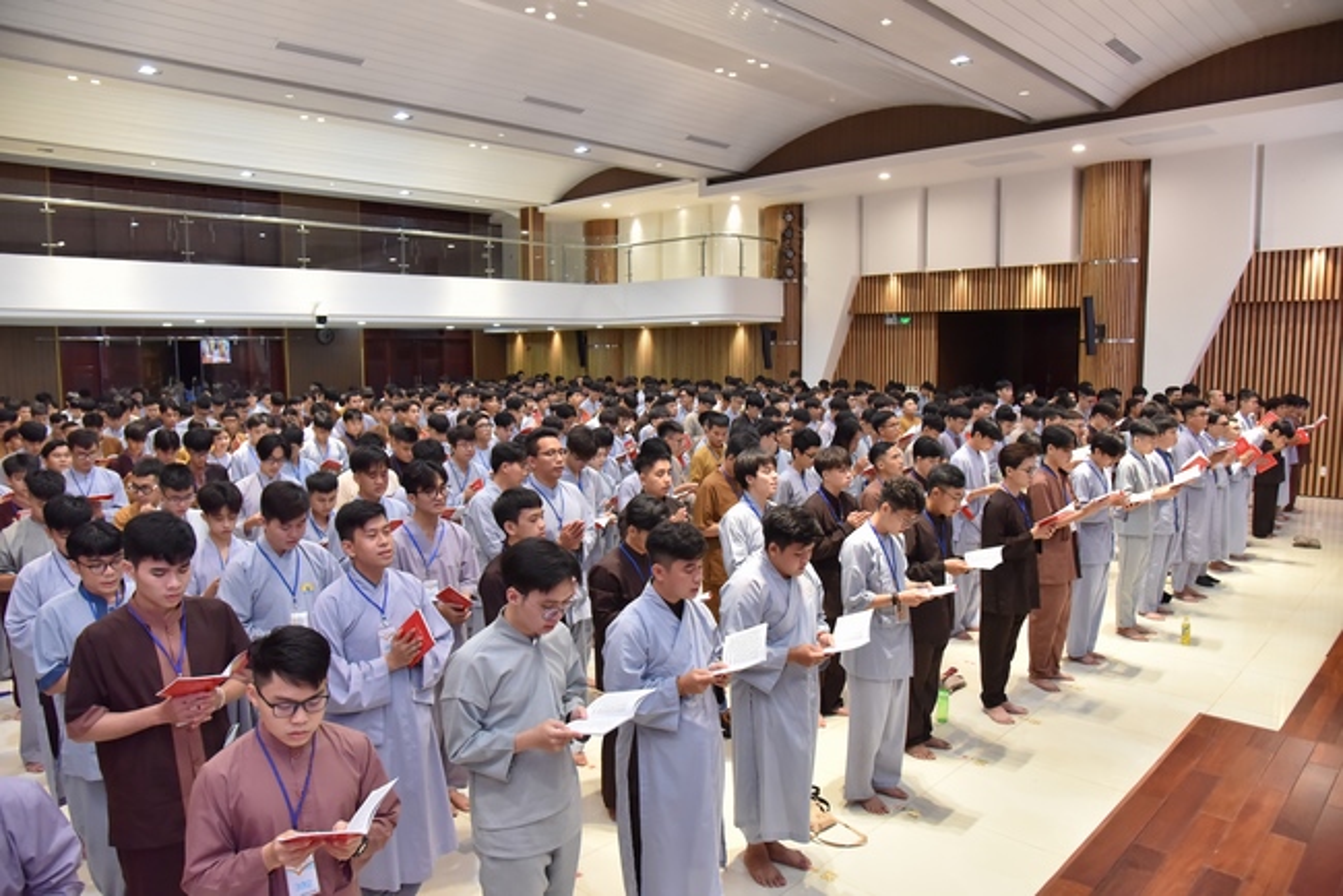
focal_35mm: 24
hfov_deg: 73.7
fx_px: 896
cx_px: 672
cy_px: 448
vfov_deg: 53.2
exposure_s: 1/125
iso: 2500
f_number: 5
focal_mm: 24
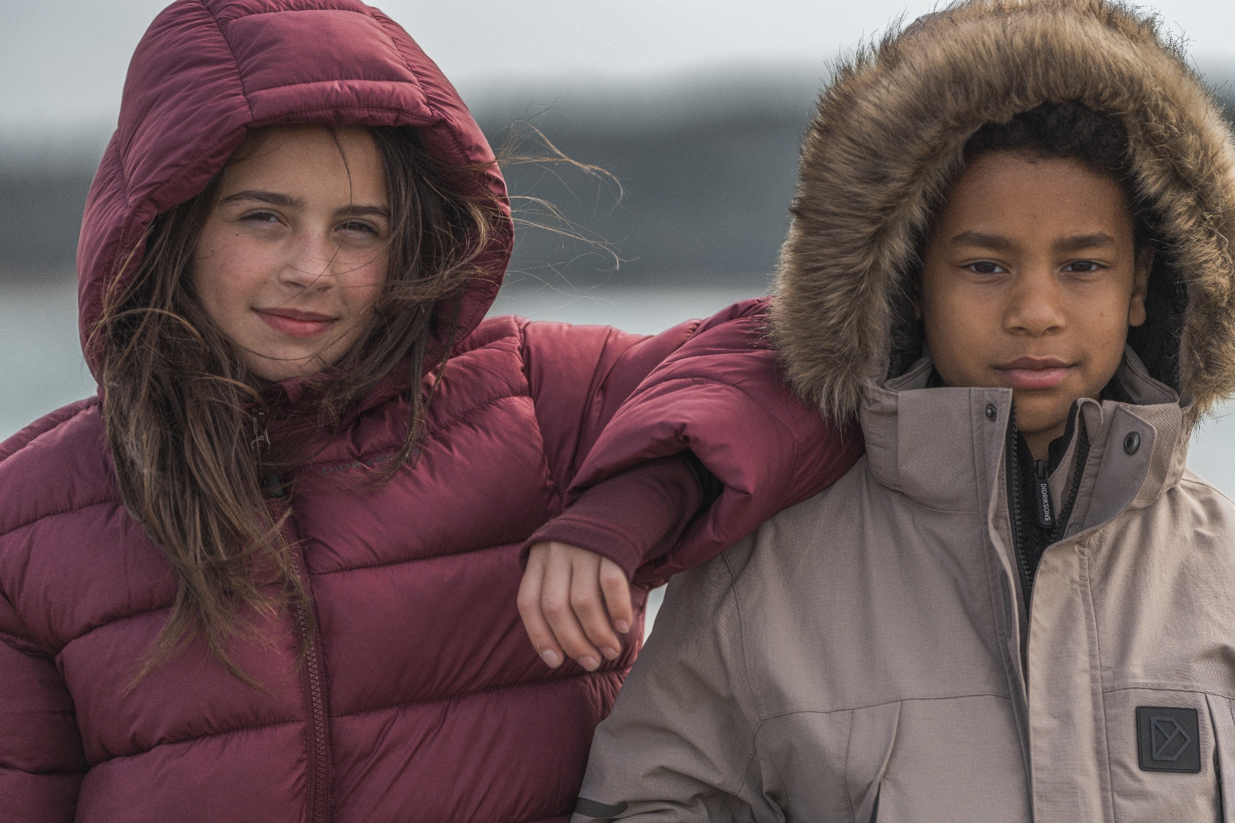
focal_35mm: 171
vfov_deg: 8.0
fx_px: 5865
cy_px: 412
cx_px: 618
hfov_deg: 12.0
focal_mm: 171
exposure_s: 1/5000
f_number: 2.8
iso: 400
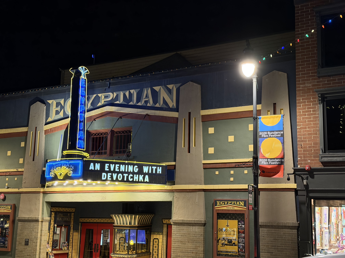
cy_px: 129
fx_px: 478
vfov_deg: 30.3
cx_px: 172
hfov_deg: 39.7
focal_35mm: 48
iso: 500
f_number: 1.78
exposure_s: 1/30
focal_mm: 6.76
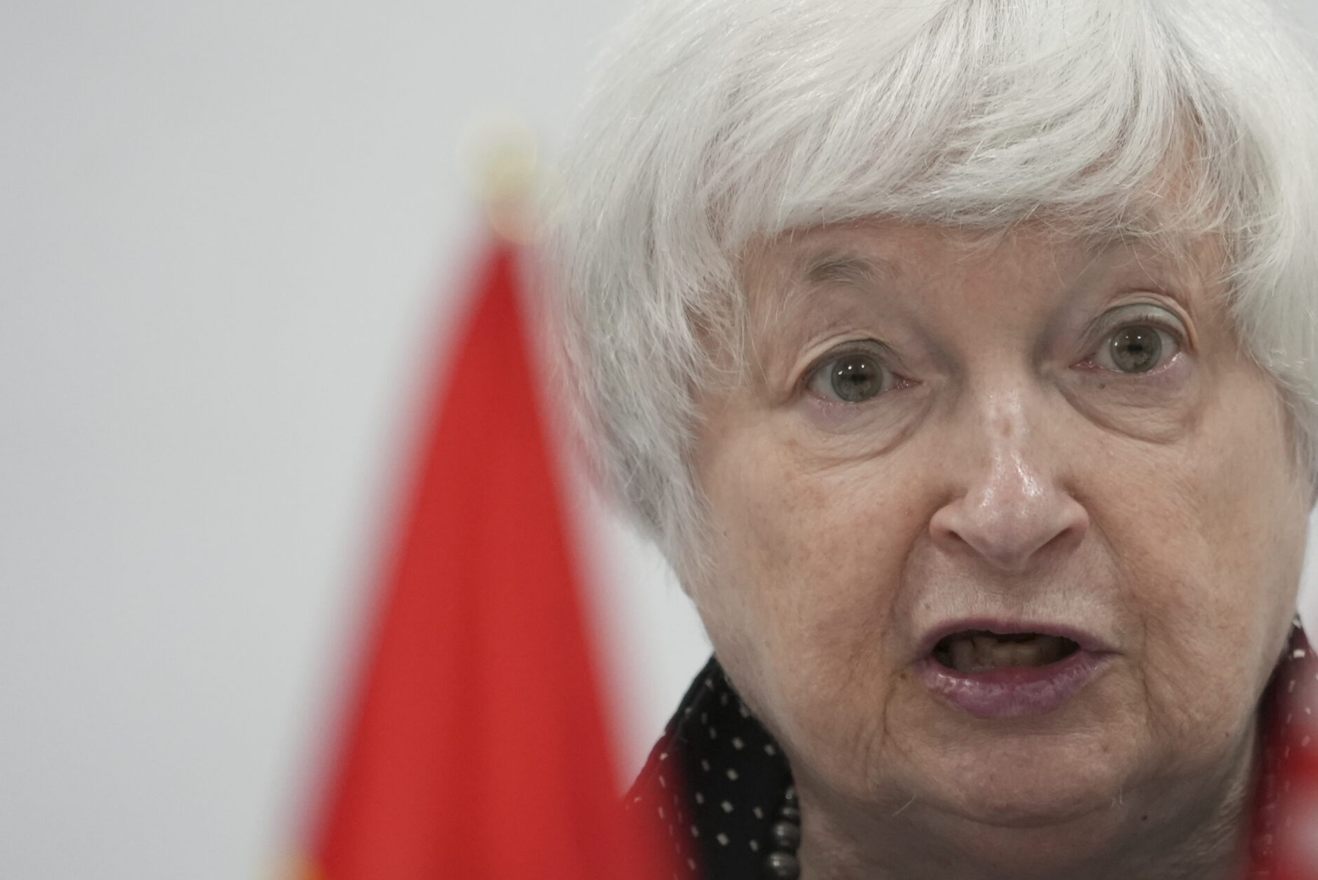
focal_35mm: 325
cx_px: 877
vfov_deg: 4.2
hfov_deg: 6.3
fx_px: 11906
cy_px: 436
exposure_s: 1/250
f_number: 6.3
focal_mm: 240
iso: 6400
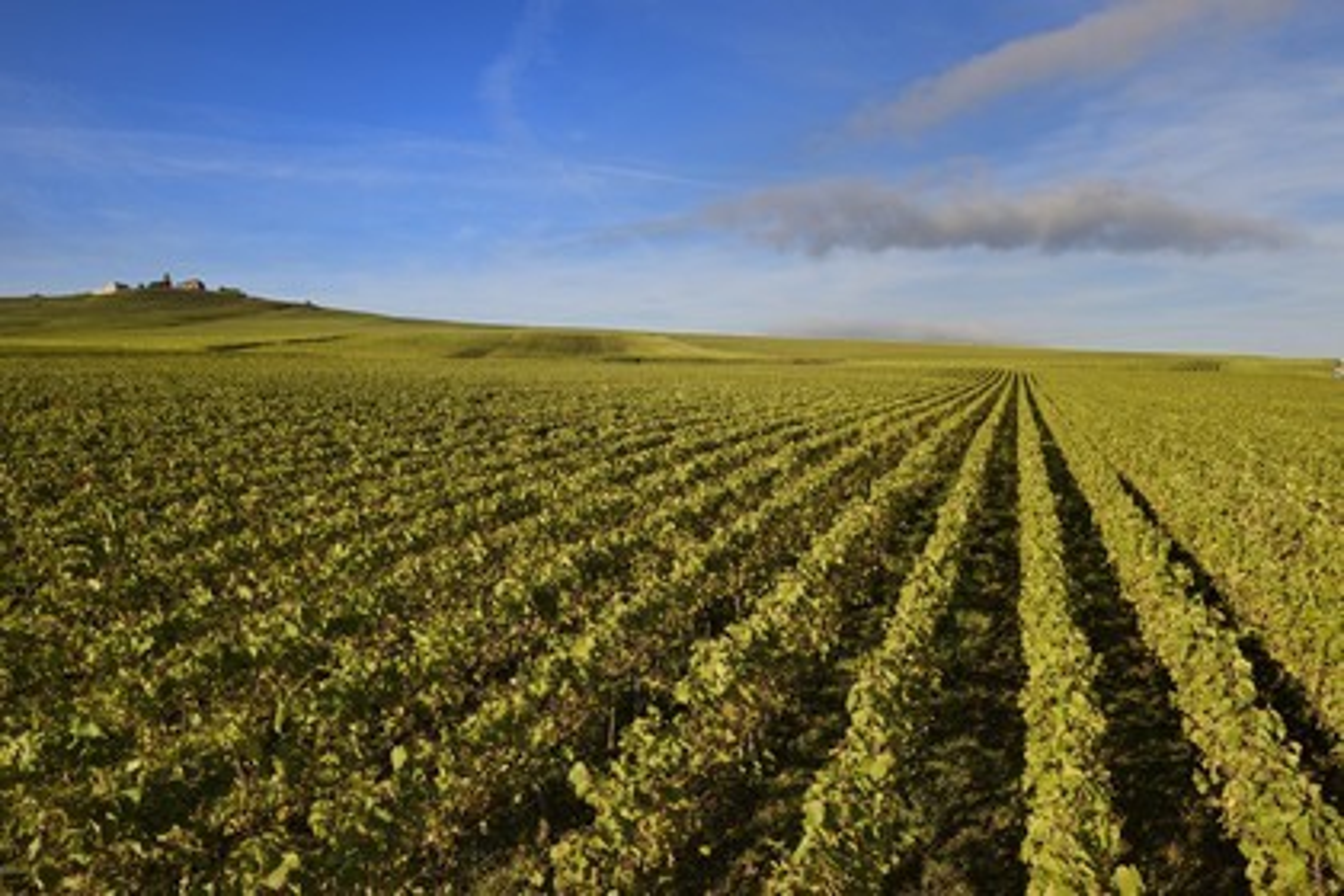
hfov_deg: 63.7
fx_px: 1083
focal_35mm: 29
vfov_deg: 45.0
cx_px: 672
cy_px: 448
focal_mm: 29
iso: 200
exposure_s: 1/200
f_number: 16
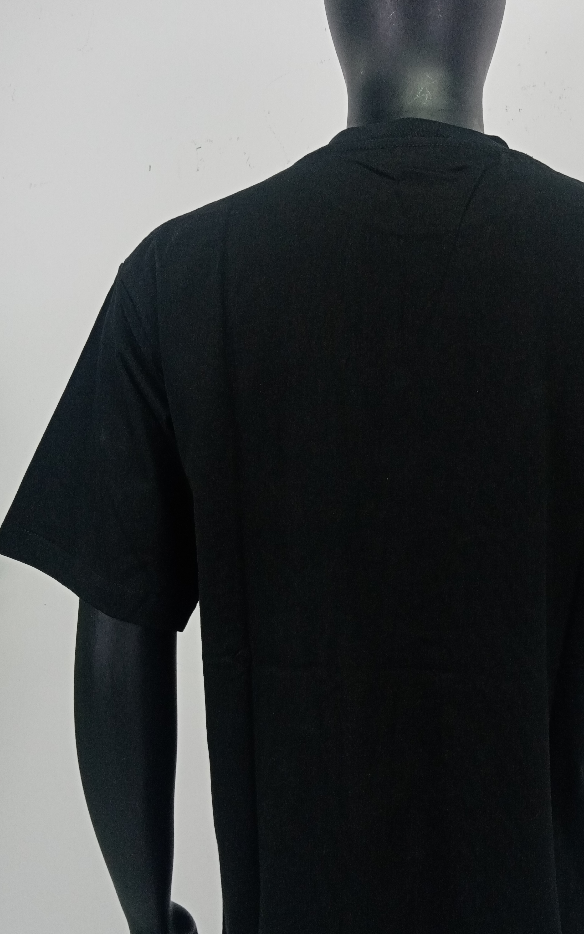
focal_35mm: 34
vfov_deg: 56.5
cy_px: 529
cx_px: 410
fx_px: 866
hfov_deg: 36.7
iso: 161
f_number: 1.8
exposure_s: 1/100
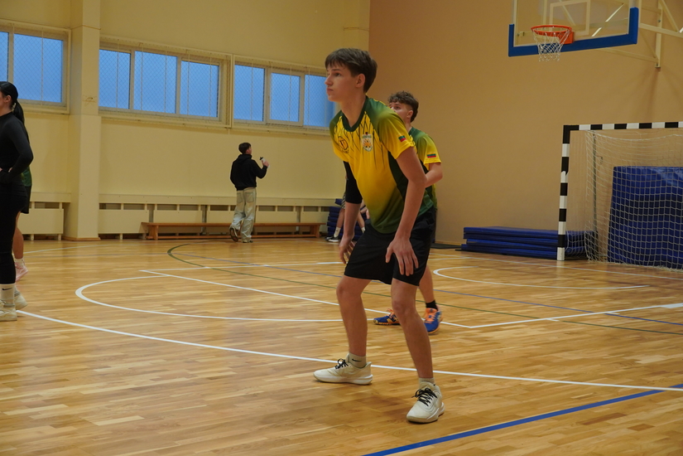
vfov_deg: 27.5
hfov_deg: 40.3
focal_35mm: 49
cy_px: 228
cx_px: 342
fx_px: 930
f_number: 4.5
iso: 1600
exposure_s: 1/160
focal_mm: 33
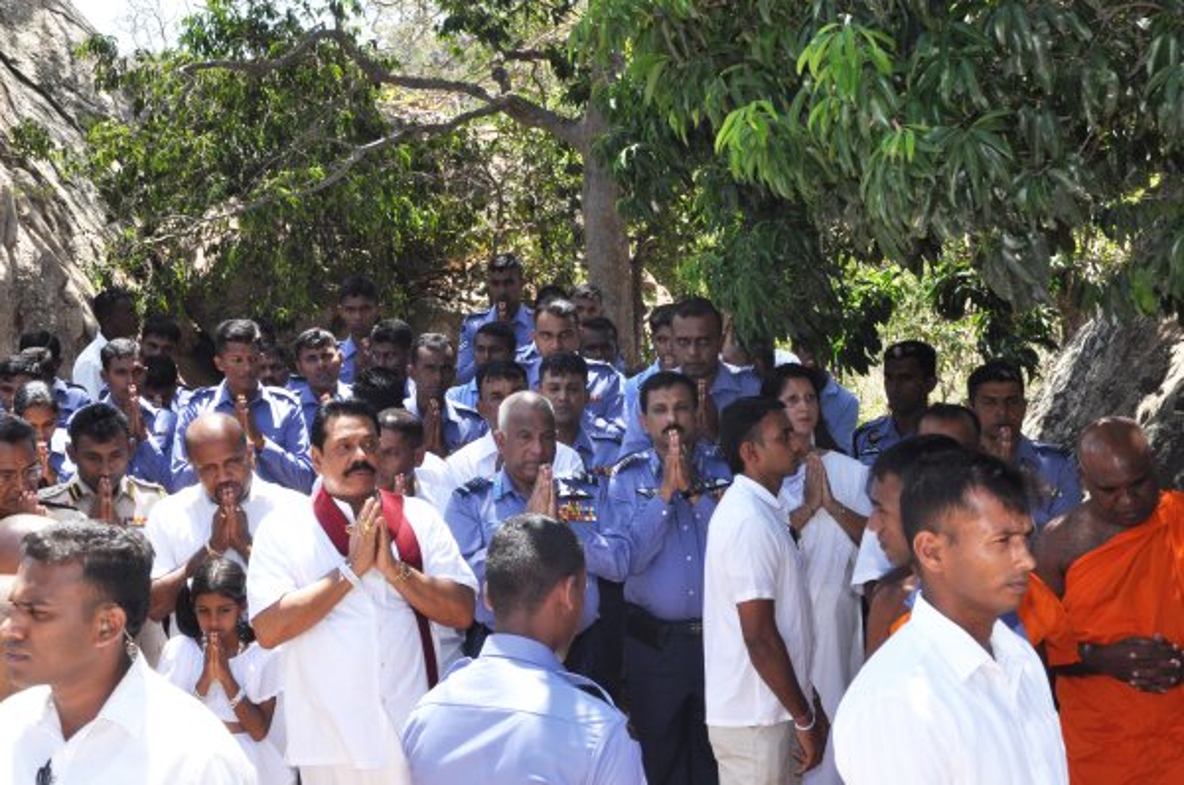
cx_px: 592
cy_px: 392
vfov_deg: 21.5
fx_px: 2069
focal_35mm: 63
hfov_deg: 31.9
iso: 400
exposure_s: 1/200
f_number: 11
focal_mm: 42
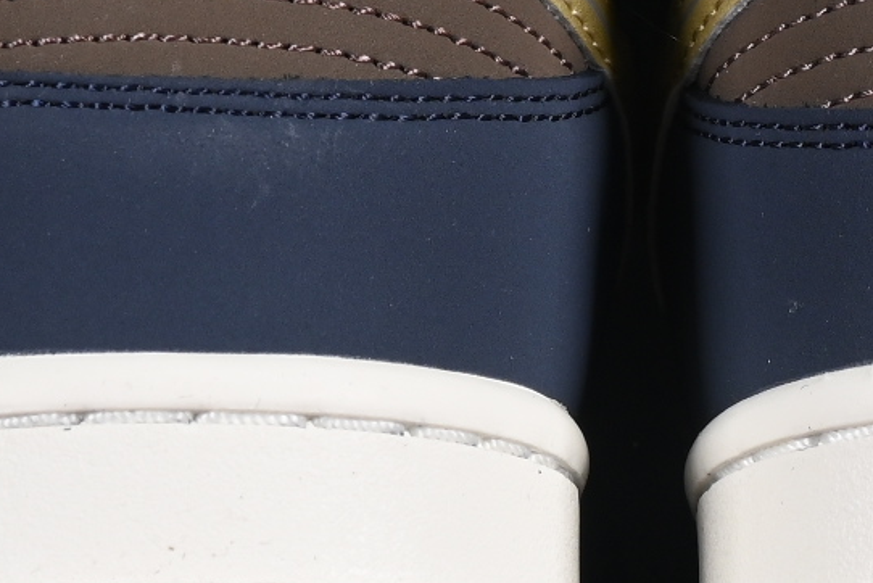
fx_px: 9341
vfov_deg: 3.6
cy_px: -185
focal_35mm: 385
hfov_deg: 5.3
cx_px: 673
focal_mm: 50
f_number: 6.3
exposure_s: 1/60
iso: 160
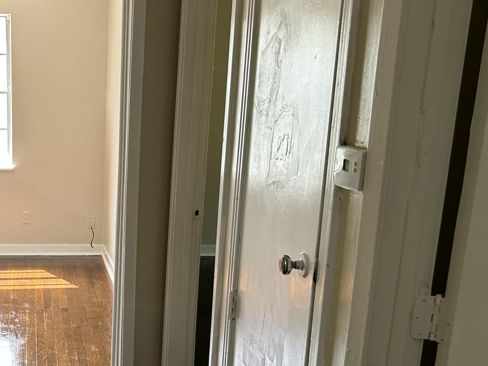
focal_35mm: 49
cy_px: 233
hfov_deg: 36.8
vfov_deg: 29.5
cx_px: 60
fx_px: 691
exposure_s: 1/121
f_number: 1.5
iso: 50
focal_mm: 5.7
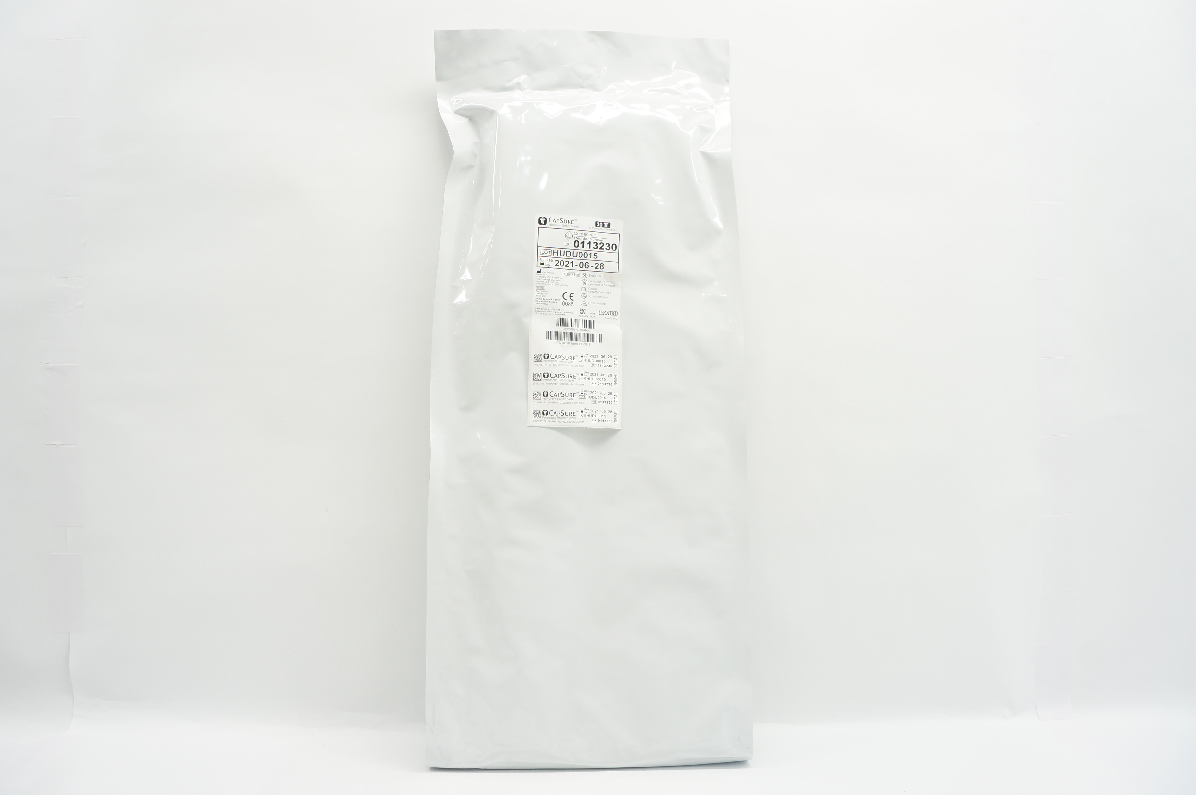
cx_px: 598
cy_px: 398
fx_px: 896
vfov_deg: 47.8
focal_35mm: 27
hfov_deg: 67.4
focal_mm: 18
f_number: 6.3
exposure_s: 1/25
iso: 200
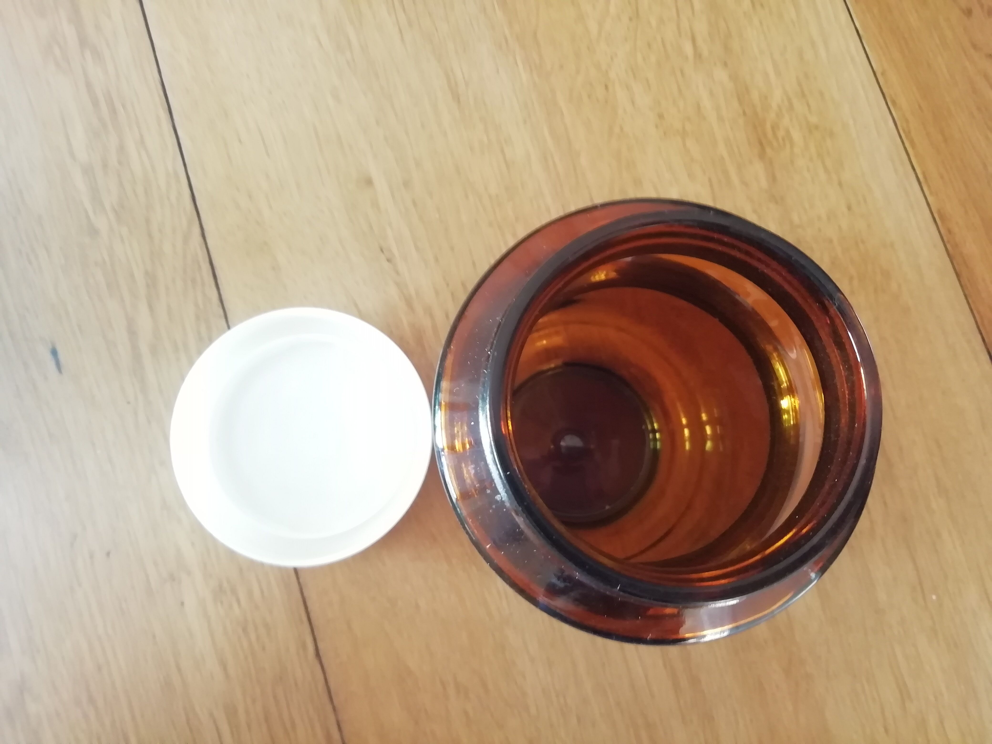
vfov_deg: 53.1
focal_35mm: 26
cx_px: 496
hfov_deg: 67.3
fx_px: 745
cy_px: 372
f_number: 2.2
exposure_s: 1/33.3
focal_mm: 3.21
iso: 320
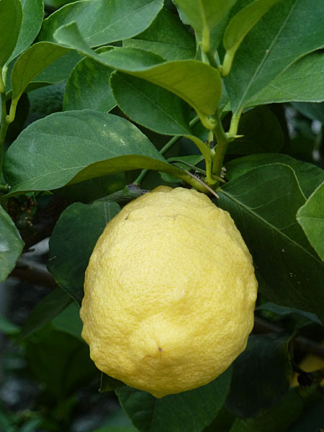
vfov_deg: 10.9
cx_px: 162
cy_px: 216
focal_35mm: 182
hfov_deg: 8.2
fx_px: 2271
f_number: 4.5
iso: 320
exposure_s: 1/125
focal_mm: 29.9
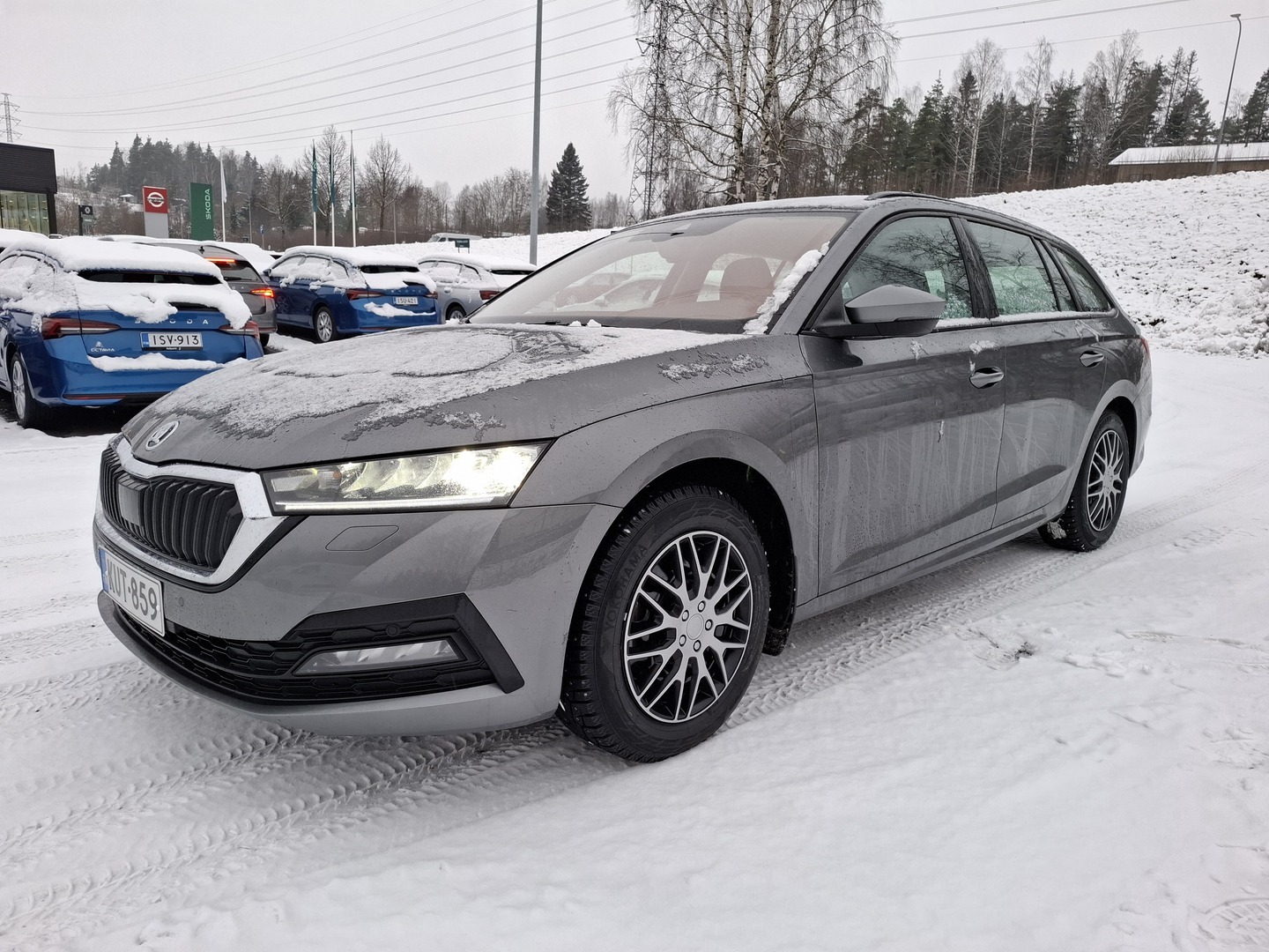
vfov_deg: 58.9
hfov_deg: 73.9
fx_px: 843
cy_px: 476
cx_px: 634
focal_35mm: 23
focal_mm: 5.54
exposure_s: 1/100
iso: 80
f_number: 1.8
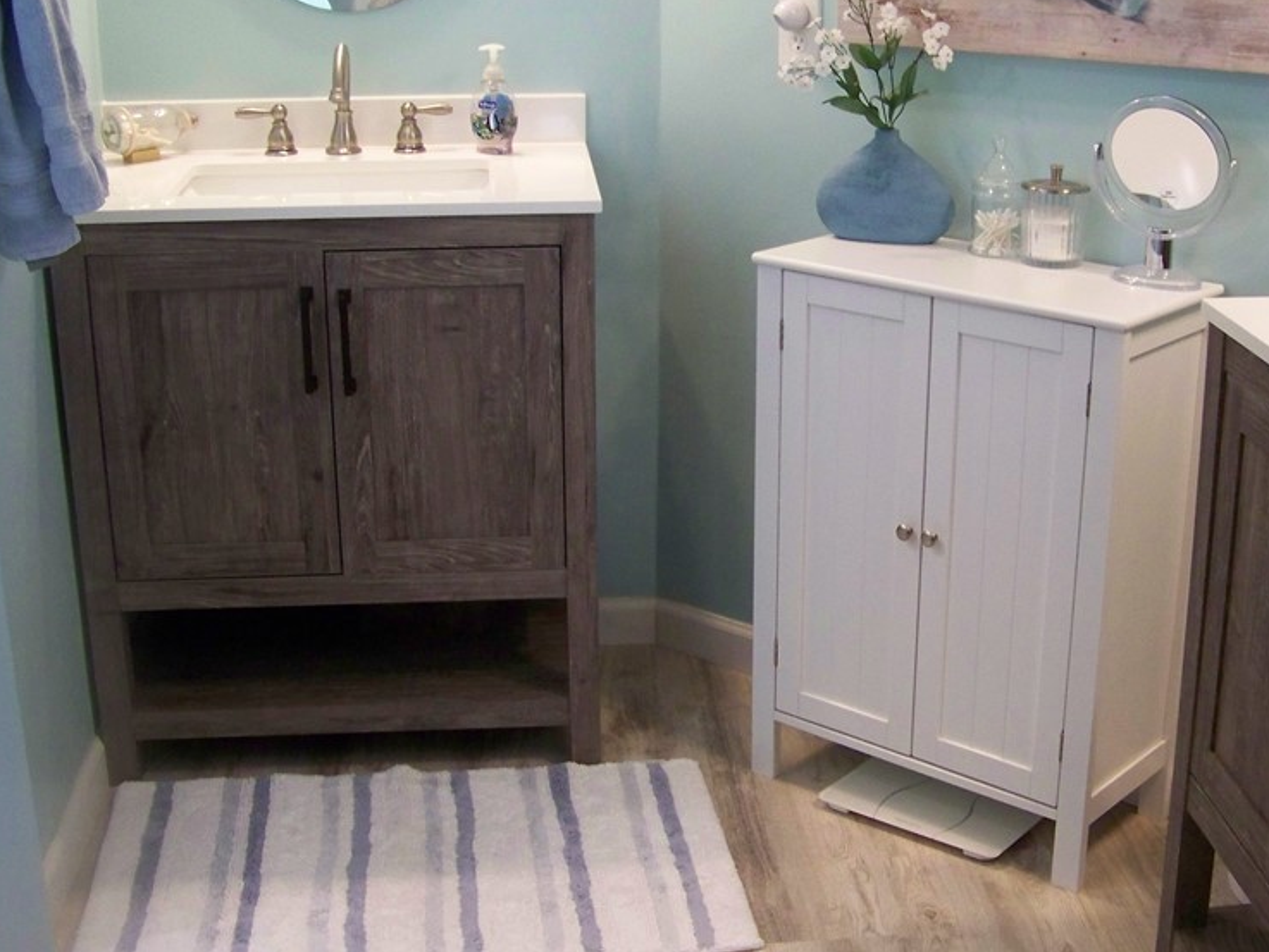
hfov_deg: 38.0
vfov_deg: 29.1
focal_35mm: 50
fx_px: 1833
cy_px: 485
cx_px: 783
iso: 200
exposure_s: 1/30
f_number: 2.8
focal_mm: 5.85
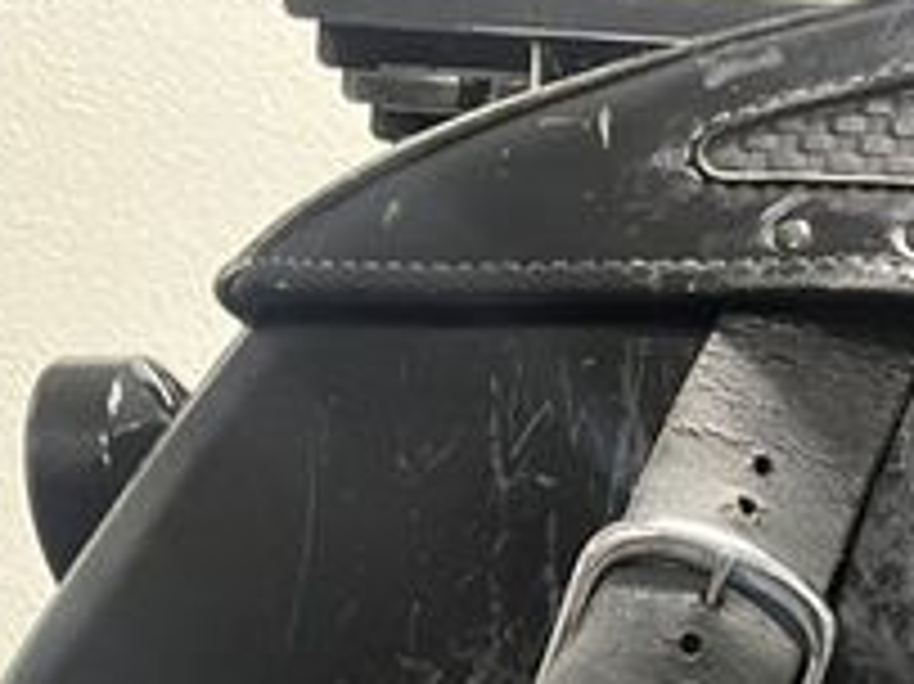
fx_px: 2164
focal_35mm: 82
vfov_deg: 16.5
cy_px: 1012
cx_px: 1157
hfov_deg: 21.7
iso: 500
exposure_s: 1/33
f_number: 1.6
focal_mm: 5.1
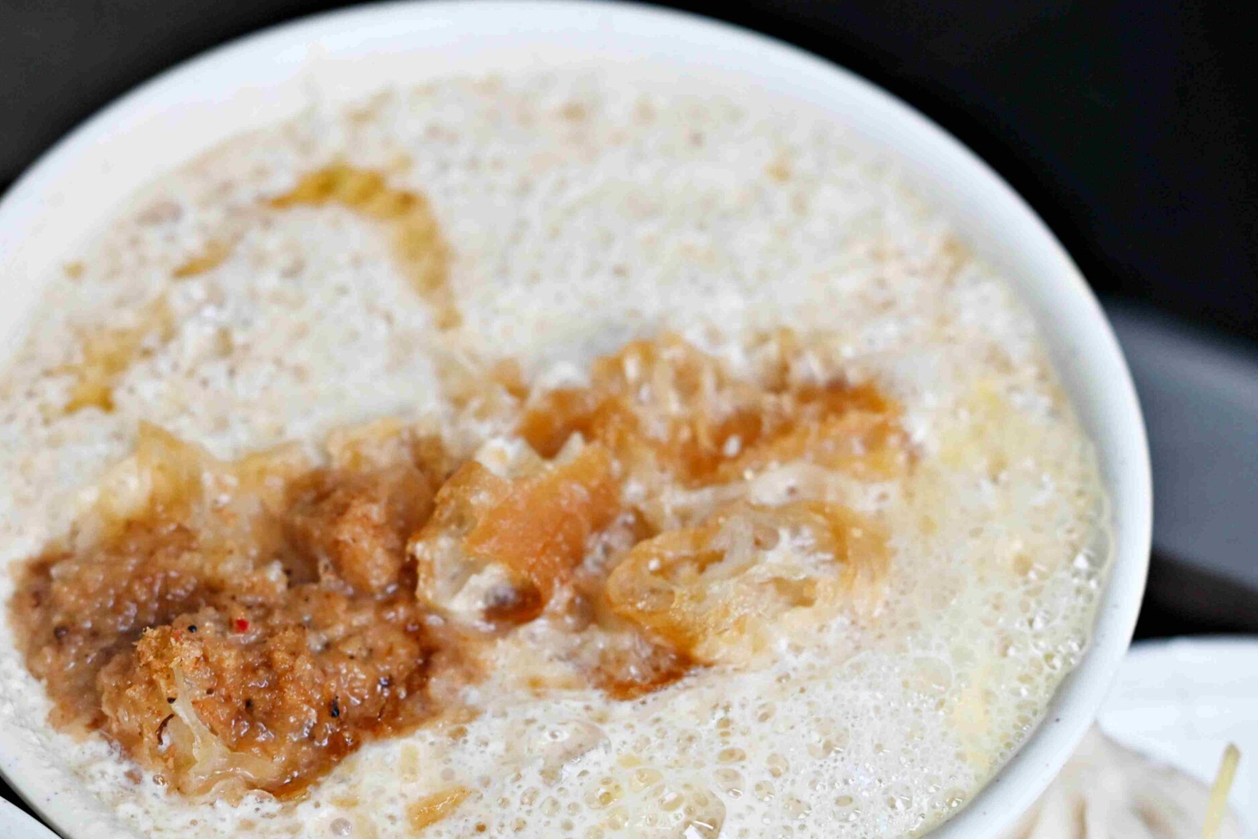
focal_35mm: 103
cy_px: 539
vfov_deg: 13.3
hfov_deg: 19.8
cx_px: 484
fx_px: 3599
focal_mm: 50
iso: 280
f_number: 3.2
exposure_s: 1/160
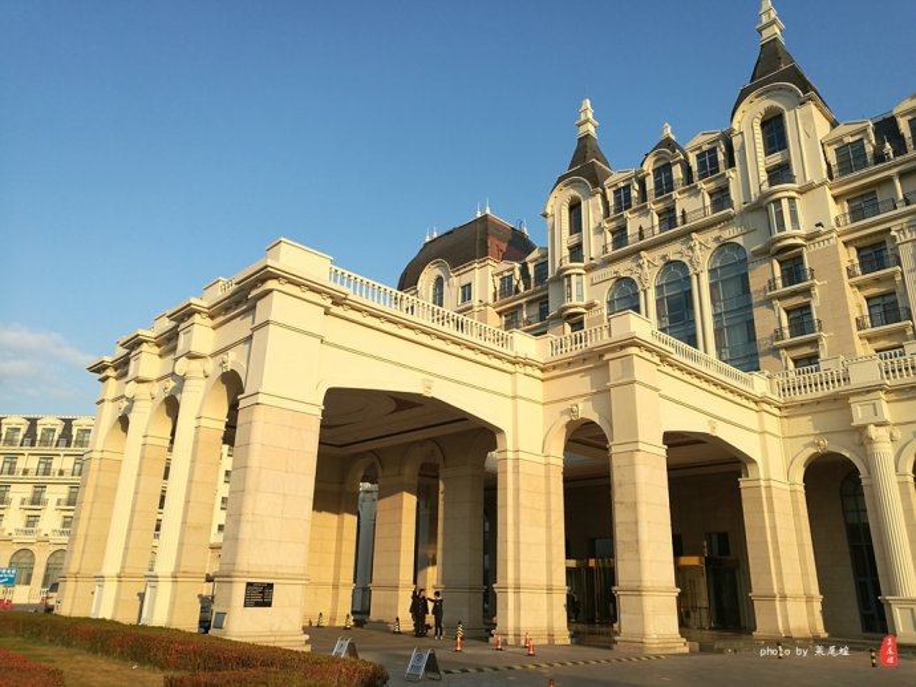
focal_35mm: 27
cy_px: 344
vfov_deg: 51.3
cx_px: 458
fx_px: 714
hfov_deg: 65.3
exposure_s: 1/588
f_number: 2.2
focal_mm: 4.5
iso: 50
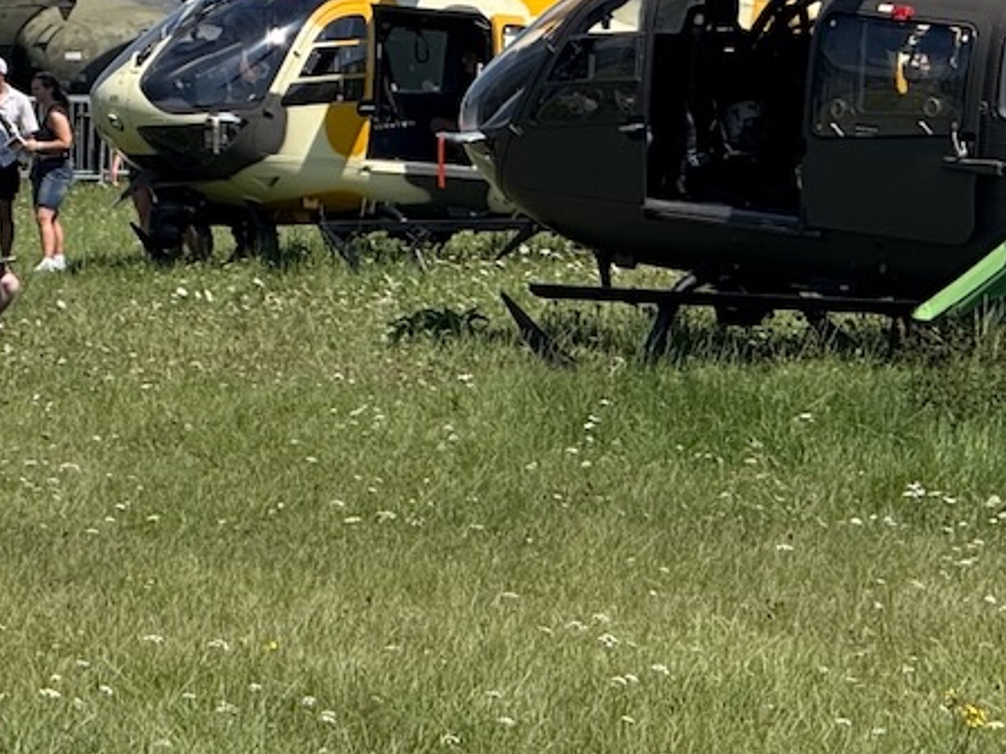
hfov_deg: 5.8
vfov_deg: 4.3
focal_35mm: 343
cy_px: -242
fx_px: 9968
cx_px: 184
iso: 50
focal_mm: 15.66
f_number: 2.8
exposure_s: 1/1773
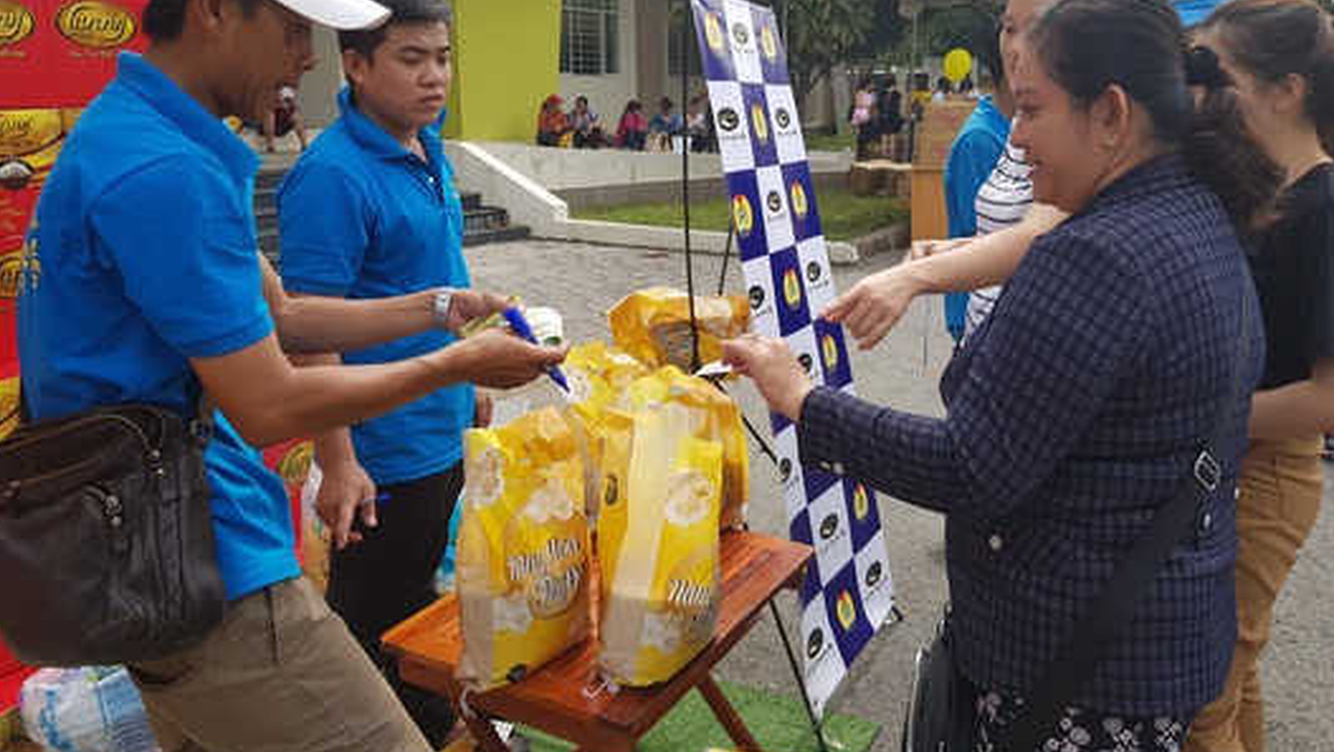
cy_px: 262
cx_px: 663
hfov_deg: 66.0
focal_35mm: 29
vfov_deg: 39.8
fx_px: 1026
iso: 40
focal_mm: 4.3
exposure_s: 1/1112
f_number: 1.7
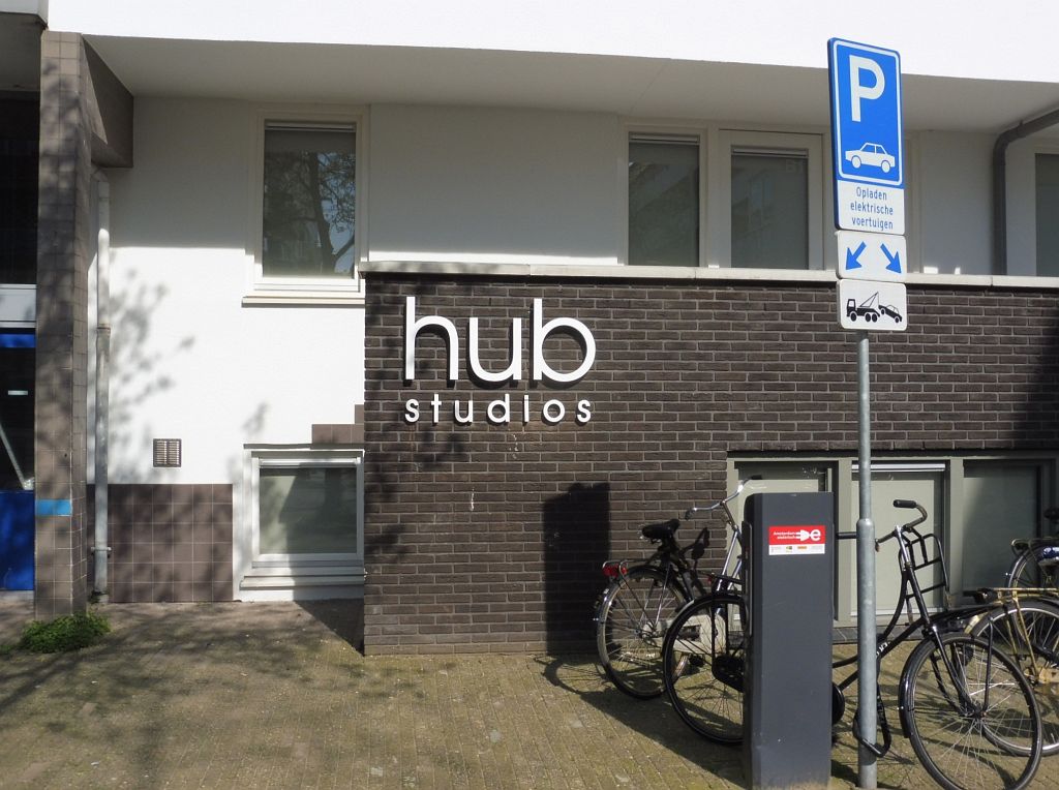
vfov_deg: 41.7
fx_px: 1038
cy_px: 395
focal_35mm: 34
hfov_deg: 54.0
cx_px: 530
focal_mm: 6.1
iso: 100
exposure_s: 1/800
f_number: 5
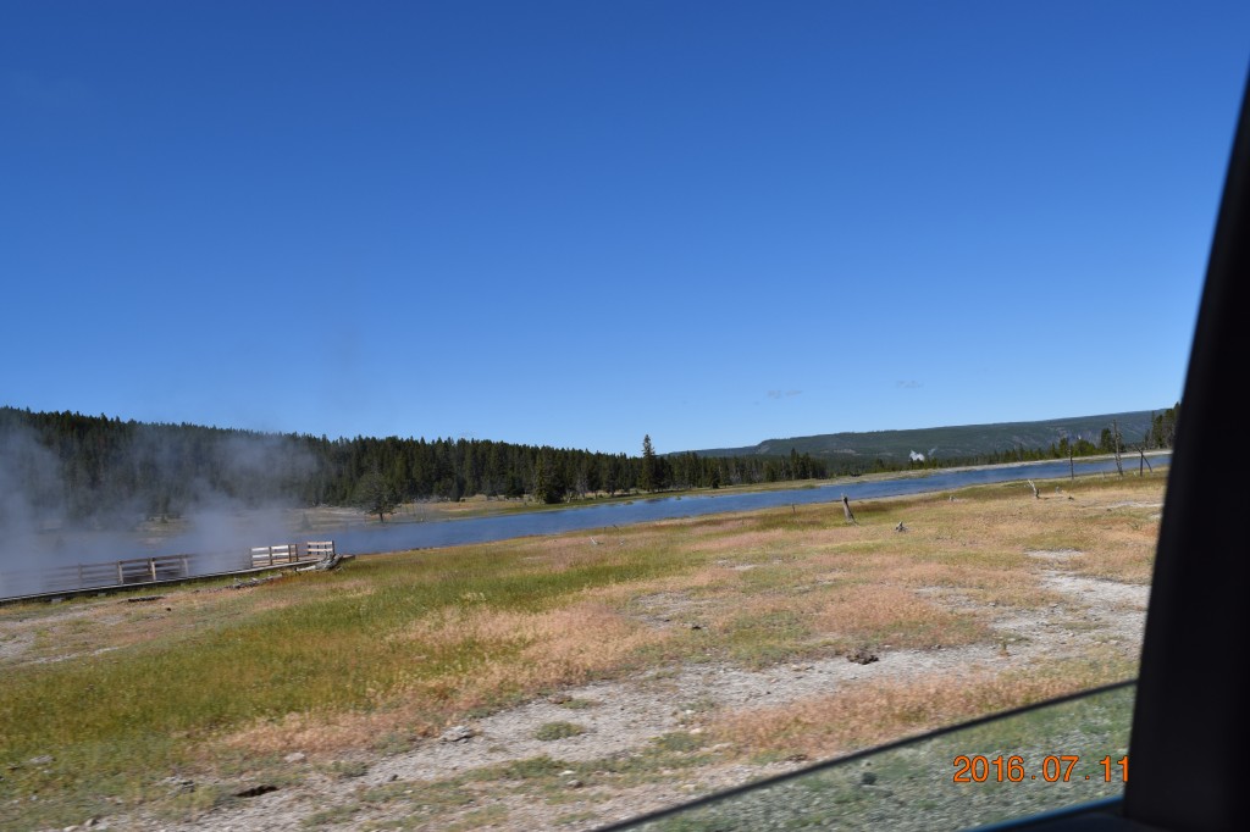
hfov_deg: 59.5
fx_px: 1093
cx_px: 625
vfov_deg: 41.7
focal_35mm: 32
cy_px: 416
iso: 200
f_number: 10
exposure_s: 1/400
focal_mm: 21
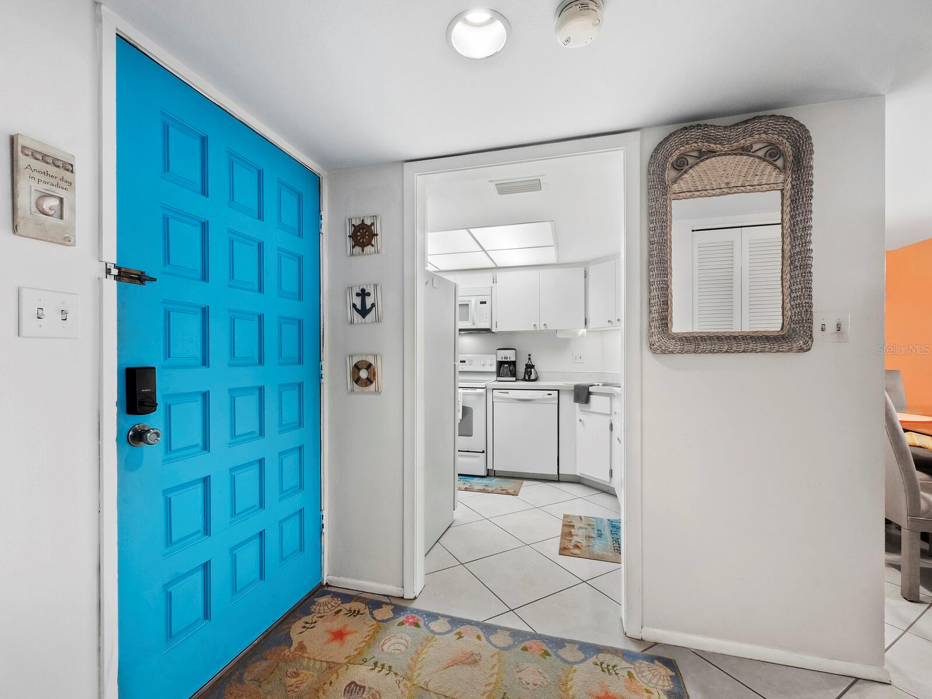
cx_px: 466
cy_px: 350
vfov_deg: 85.7
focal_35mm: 14
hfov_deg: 102.1
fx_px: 377
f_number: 11
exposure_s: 1/2
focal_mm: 7
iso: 400
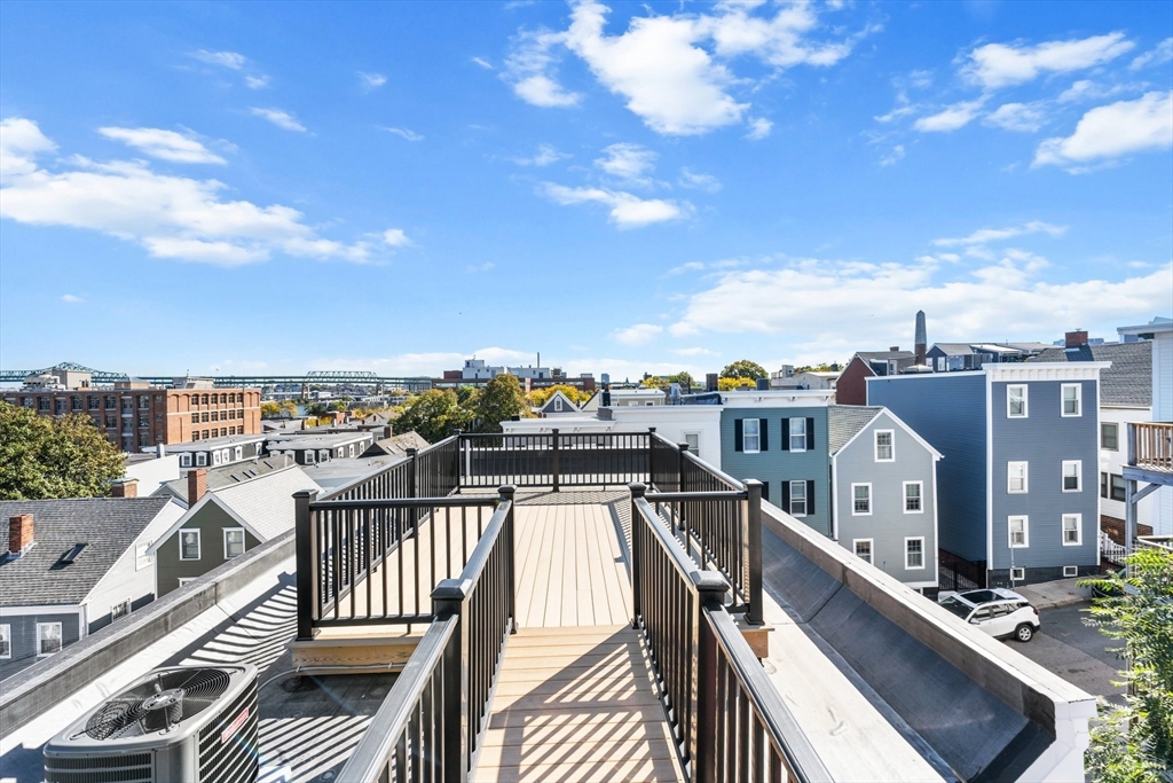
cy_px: 392
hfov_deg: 104.2
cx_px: 586
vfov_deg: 81.2
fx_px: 456
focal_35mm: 14
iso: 100
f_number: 8
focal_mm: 14
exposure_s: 1/90
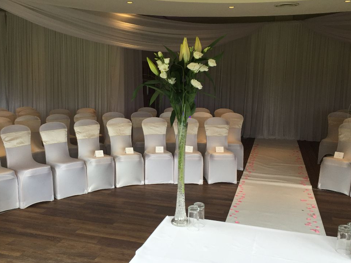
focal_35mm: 36
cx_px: 150
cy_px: 128
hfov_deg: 51.2
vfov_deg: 39.6
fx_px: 365
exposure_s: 1/120
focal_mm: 4.15
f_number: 2.2
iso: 40
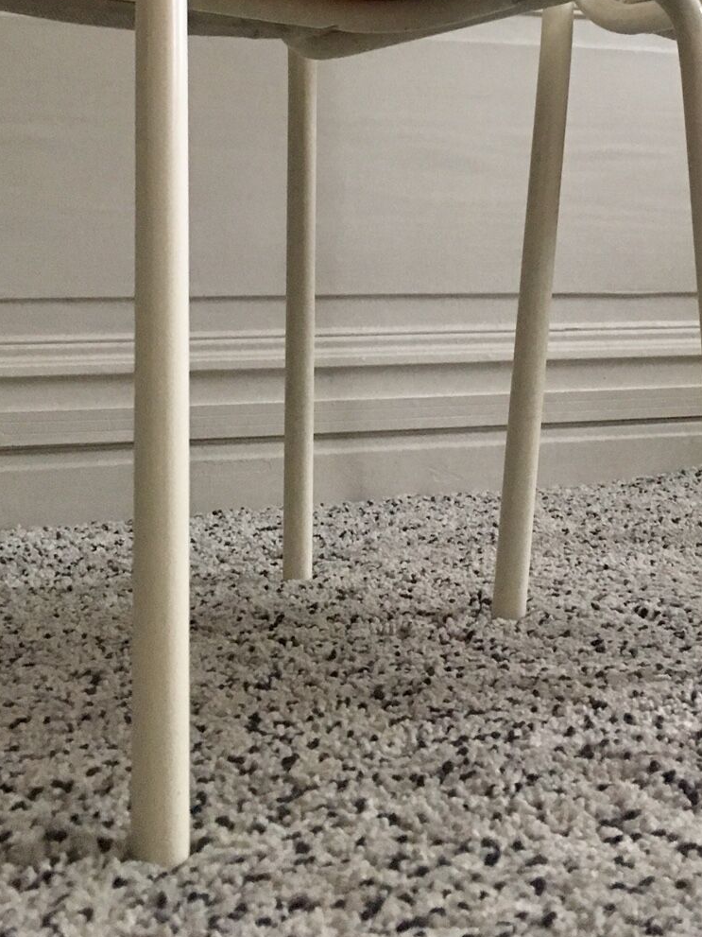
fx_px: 1596
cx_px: 438
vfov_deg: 30.7
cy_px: 34
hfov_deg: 24.7
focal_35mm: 59
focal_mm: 4.15
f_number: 2.2
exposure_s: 1/33
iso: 200
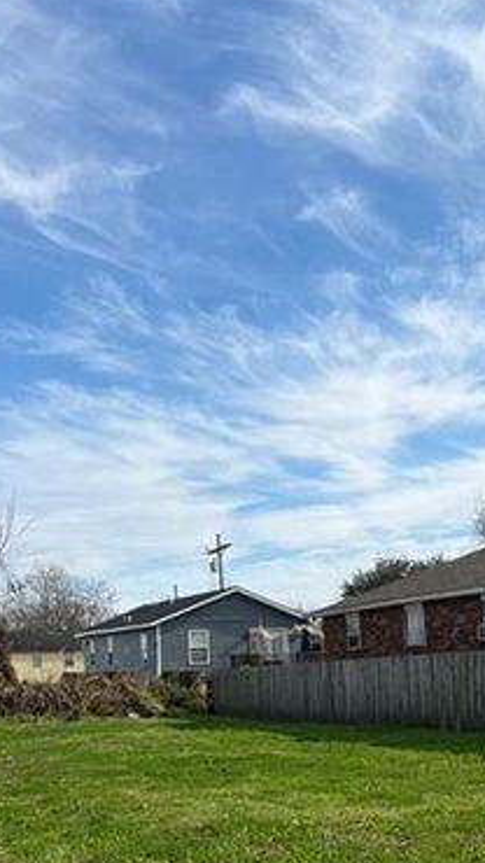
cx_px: 331
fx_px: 1167
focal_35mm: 51
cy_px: 713
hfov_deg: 23.4
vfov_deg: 38.8
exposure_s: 1/5319
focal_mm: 5.7
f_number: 1.5
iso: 50
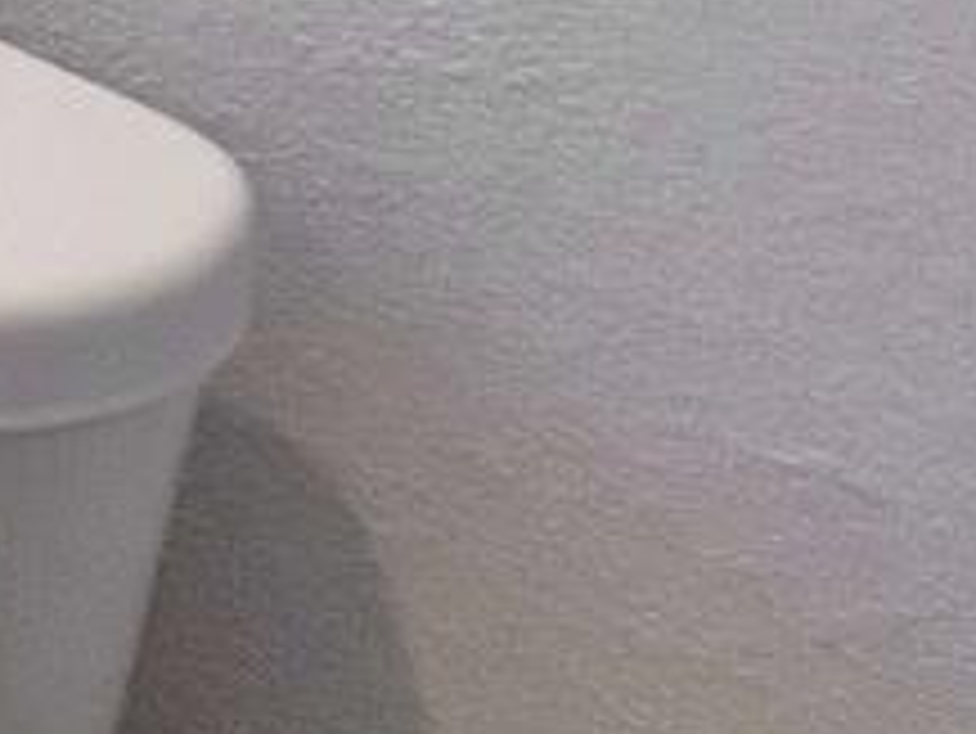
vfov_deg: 11.8
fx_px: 2539
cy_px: -1250
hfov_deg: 13.7
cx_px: -1502
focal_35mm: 90
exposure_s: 1/120
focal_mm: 1.57
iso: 64
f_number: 1.8
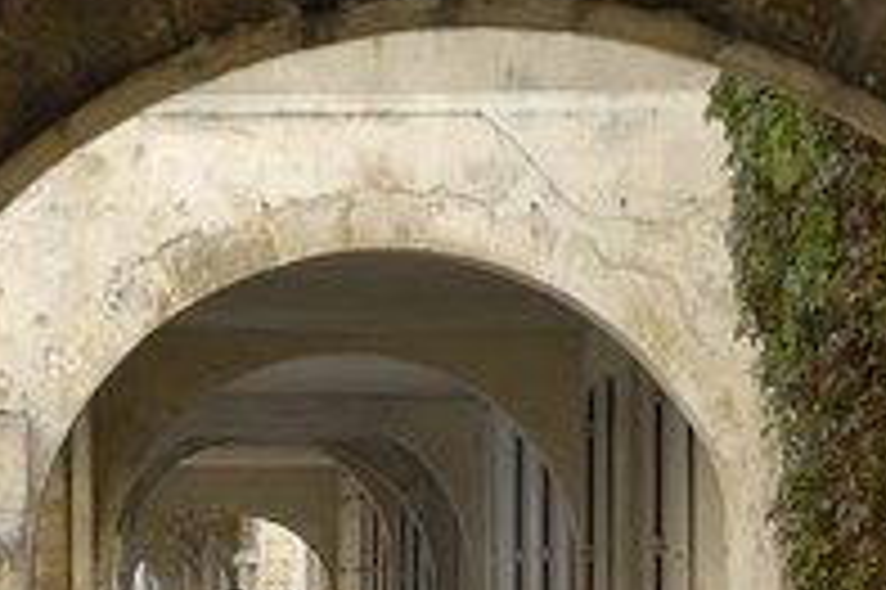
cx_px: 245
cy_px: 558
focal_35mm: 208
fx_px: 5116
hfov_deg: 9.9
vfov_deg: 6.6
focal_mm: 65
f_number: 3.5
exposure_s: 1/125
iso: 100
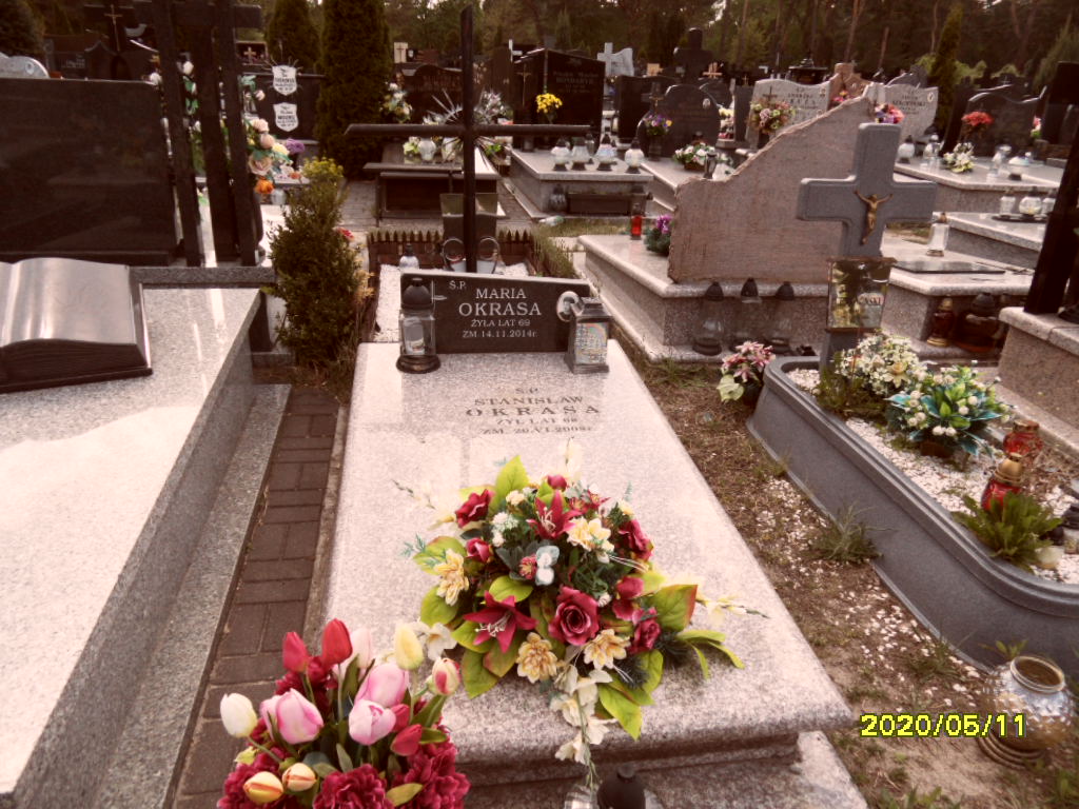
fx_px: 748
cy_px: 404
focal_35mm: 24
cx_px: 540
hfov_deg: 71.6
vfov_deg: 56.8
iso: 80
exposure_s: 1/350
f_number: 3.2
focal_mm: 3.9
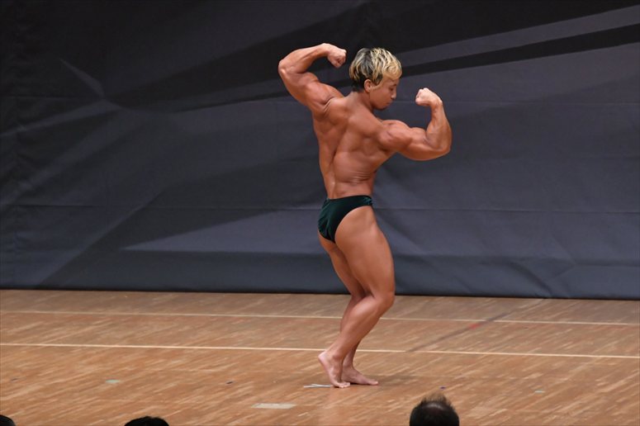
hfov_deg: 6.9
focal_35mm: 300
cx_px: 320
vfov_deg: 4.6
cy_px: 213
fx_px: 5331
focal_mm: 200
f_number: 5.6
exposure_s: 1/400
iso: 6400
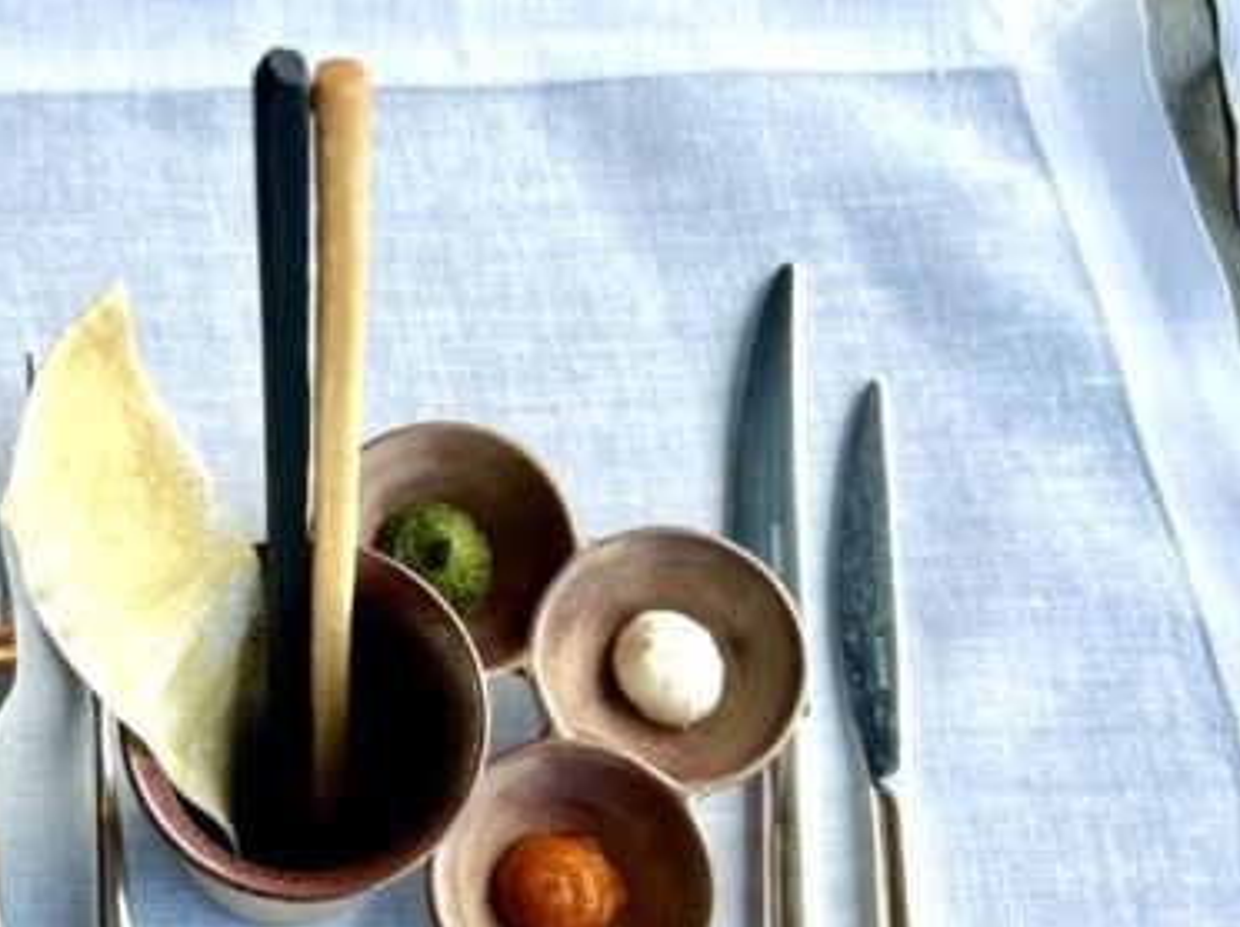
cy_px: 694
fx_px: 1610
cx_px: 290
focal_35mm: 45
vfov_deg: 31.5
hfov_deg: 40.8
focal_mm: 5.7
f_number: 1.5
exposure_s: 1/389
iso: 50
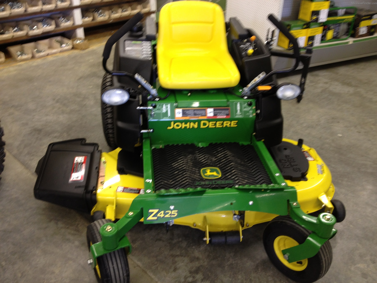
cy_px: 142
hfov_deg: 52.6
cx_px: 188
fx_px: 381
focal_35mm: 35
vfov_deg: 40.7
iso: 100
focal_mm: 4.28
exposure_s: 1/20
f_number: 2.4
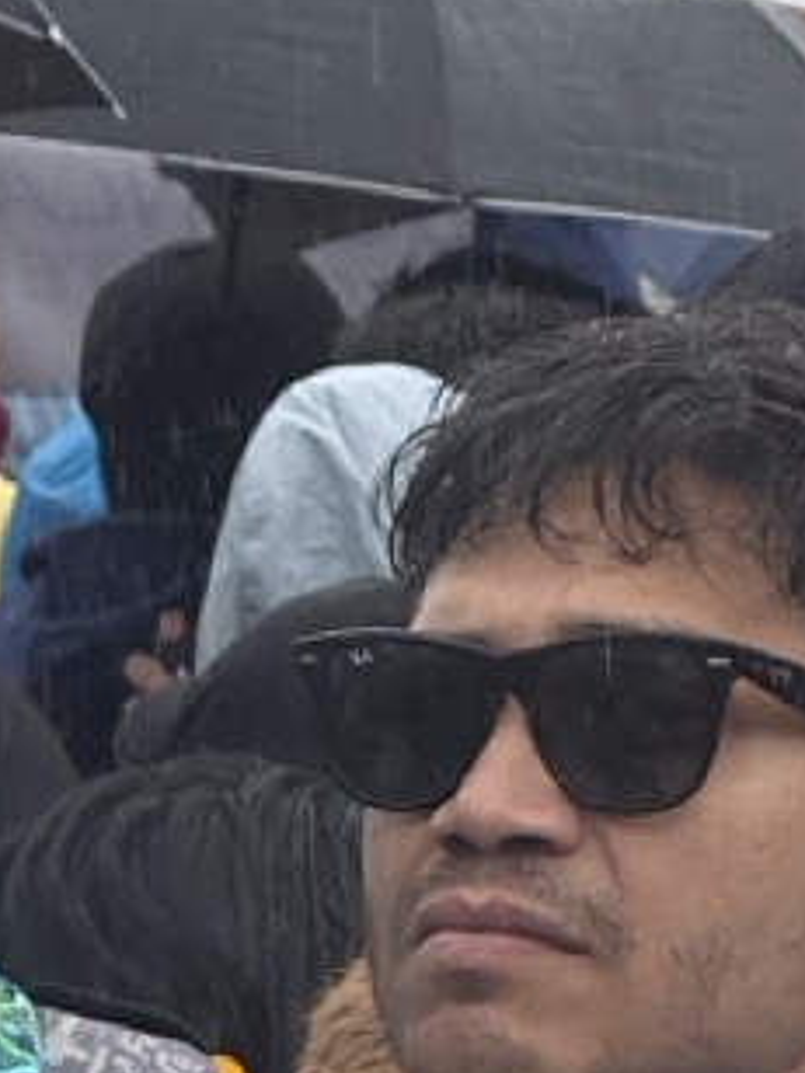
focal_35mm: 499
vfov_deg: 3.9
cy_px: -718
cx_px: 261
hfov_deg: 3.0
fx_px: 15472
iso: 64
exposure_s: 1/352
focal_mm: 15.66
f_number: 2.8
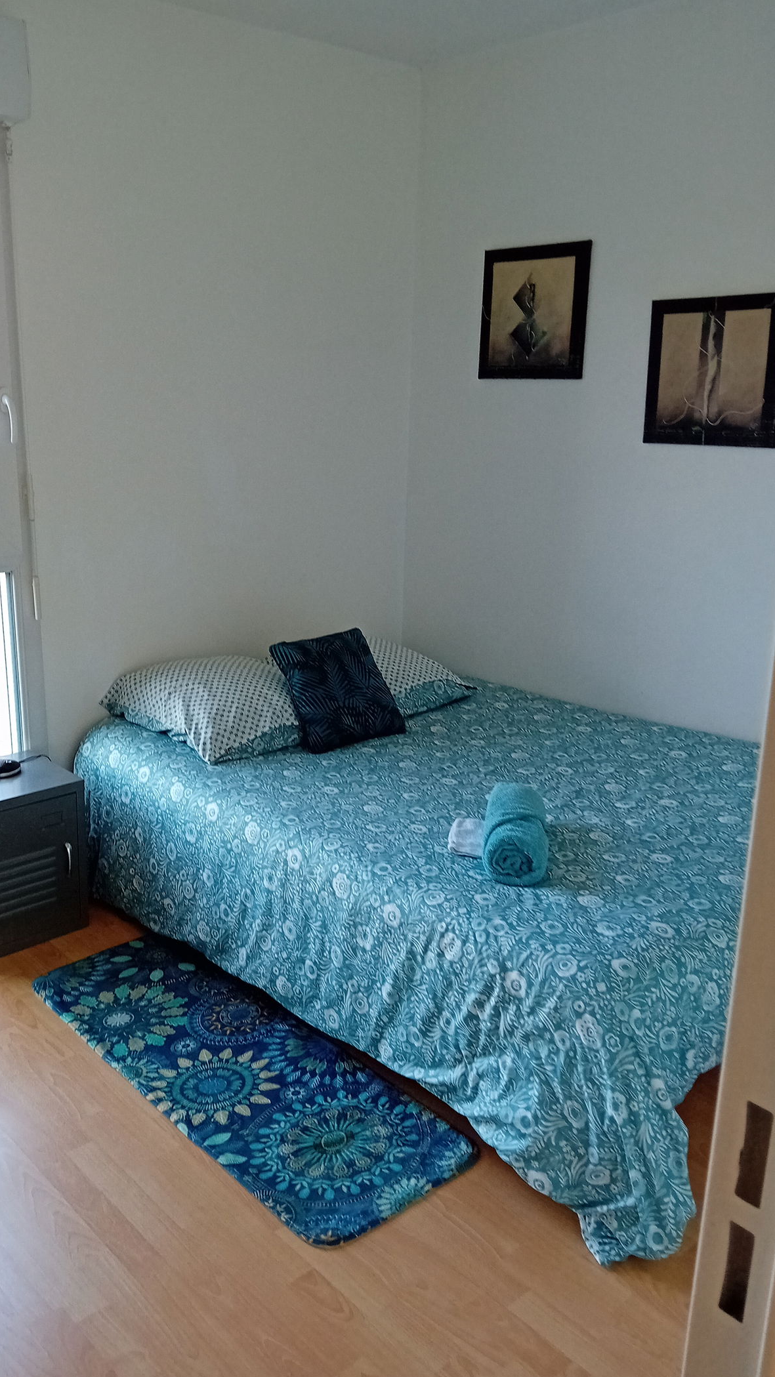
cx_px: 282
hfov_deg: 37.5
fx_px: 1132
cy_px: 684
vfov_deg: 62.6
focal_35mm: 31
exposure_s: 1/33.3
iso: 320
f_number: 2.8
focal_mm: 3.38
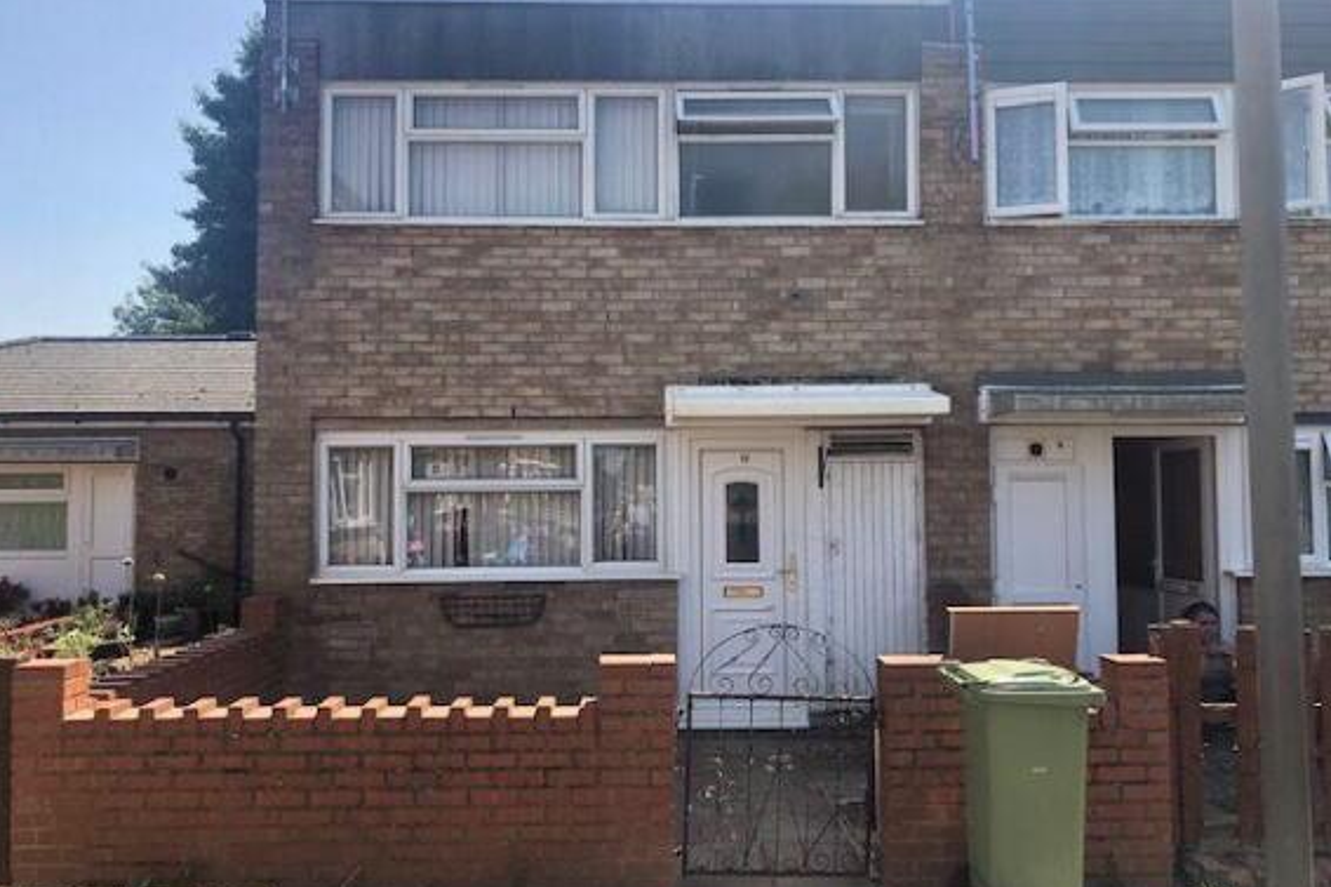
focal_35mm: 30
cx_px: 667
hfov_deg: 61.9
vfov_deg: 43.6
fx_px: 1109
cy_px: 453
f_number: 1.8
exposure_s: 1/750
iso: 20
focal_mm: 3.99
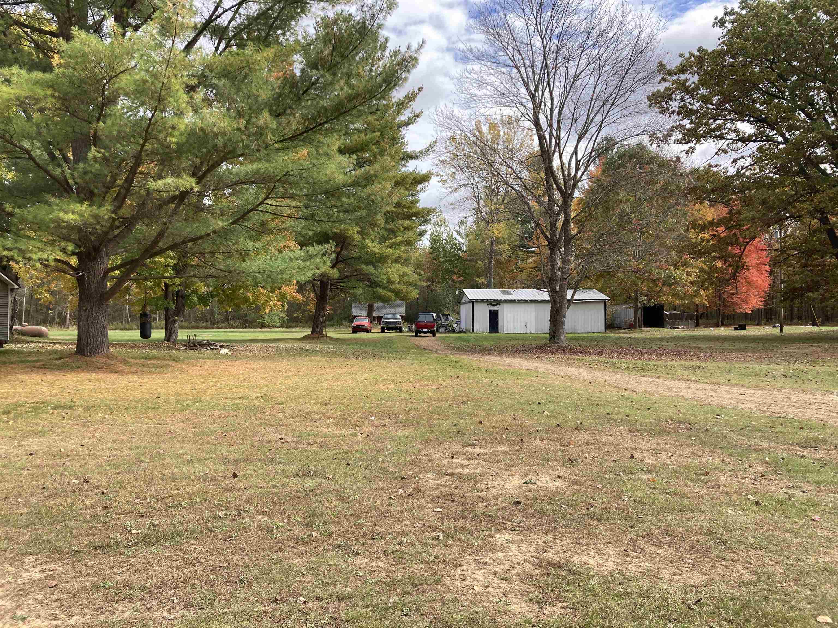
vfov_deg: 49.7
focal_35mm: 28
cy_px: 314
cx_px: 419
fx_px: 678
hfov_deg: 63.4
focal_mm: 3.99
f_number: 1.8
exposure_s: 1/783
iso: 20
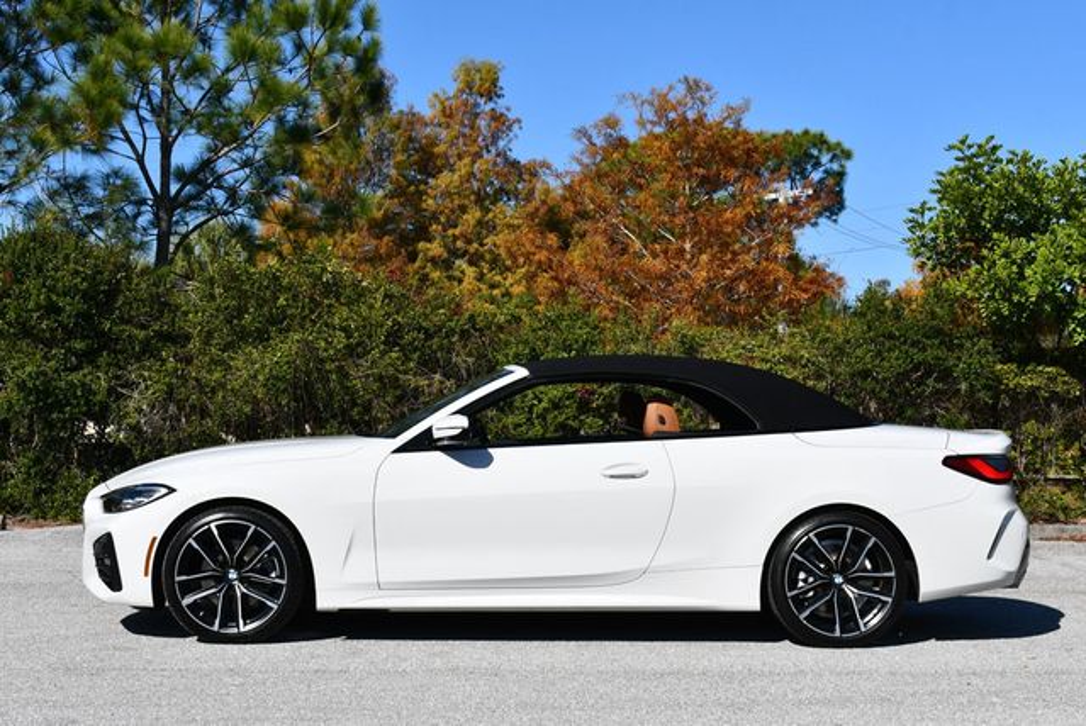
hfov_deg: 33.4
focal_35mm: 60
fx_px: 1812
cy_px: 363
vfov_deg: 22.7
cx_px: 543
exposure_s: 1/320
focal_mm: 30
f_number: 9
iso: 100
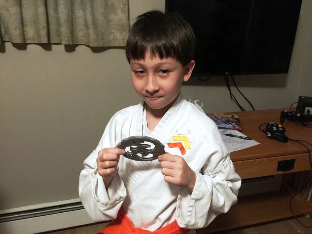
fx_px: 261
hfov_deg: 61.7
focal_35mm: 29
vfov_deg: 48.2
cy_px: 117
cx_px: 156
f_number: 2.2
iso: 100
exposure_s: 1/10
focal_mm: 4.15
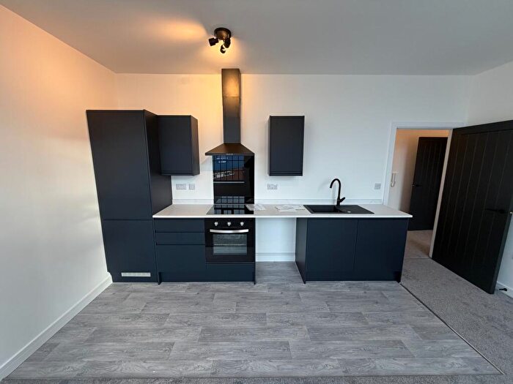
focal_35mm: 14
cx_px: 256
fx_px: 207
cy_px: 192
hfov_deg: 102.1
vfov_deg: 85.7
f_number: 2.2
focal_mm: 2.22
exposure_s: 1/121
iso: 160
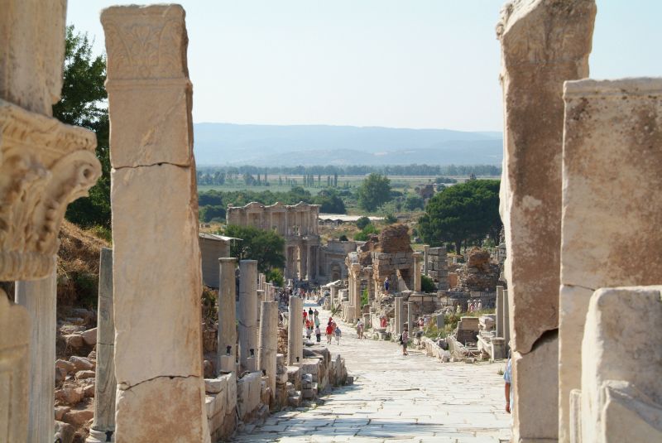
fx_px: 1270
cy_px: 222
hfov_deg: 29.2
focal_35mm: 69
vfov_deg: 19.8
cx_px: 331
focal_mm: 46
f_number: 9.5
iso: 200
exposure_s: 1/350
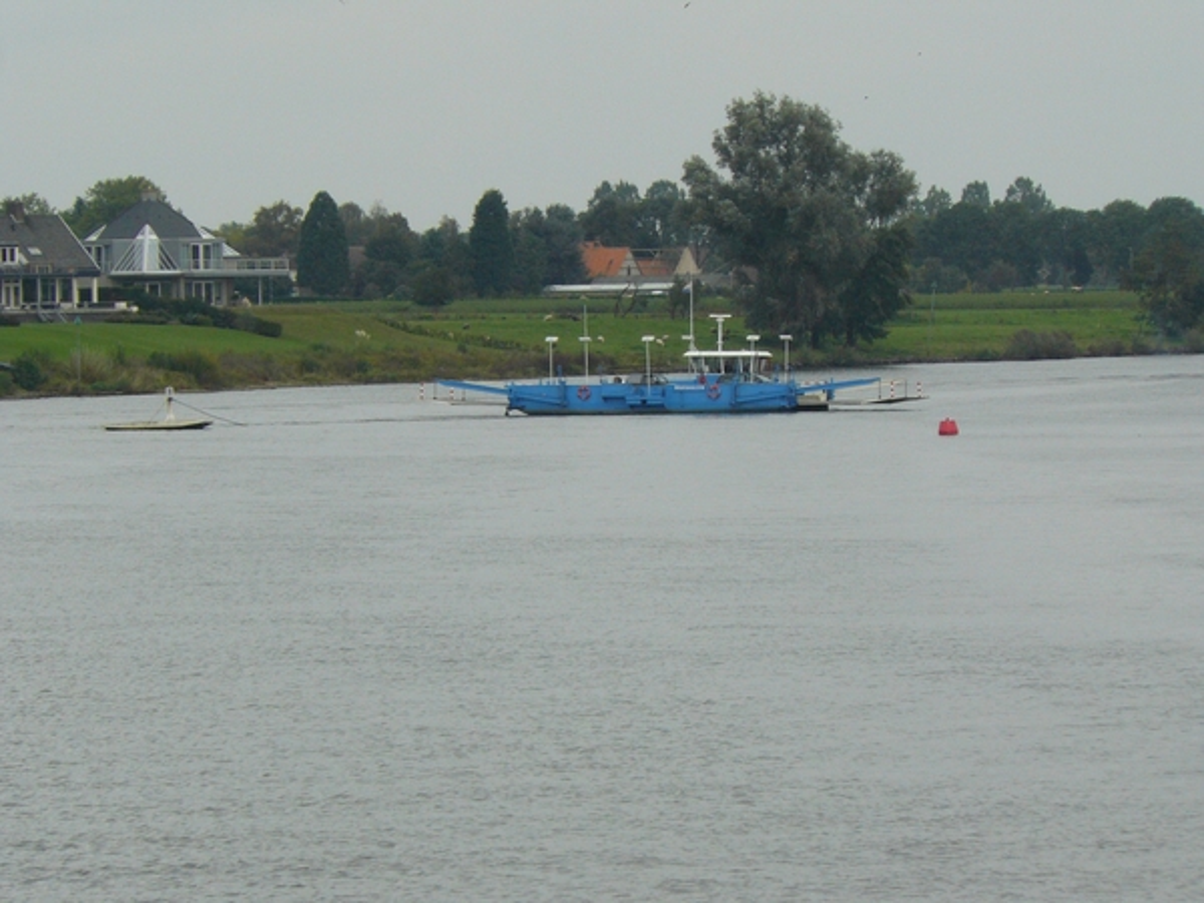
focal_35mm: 301
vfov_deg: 4.9
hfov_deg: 6.6
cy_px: 452
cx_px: 602
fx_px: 10469
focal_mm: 50.1
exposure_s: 1/500
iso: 200
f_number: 7.1
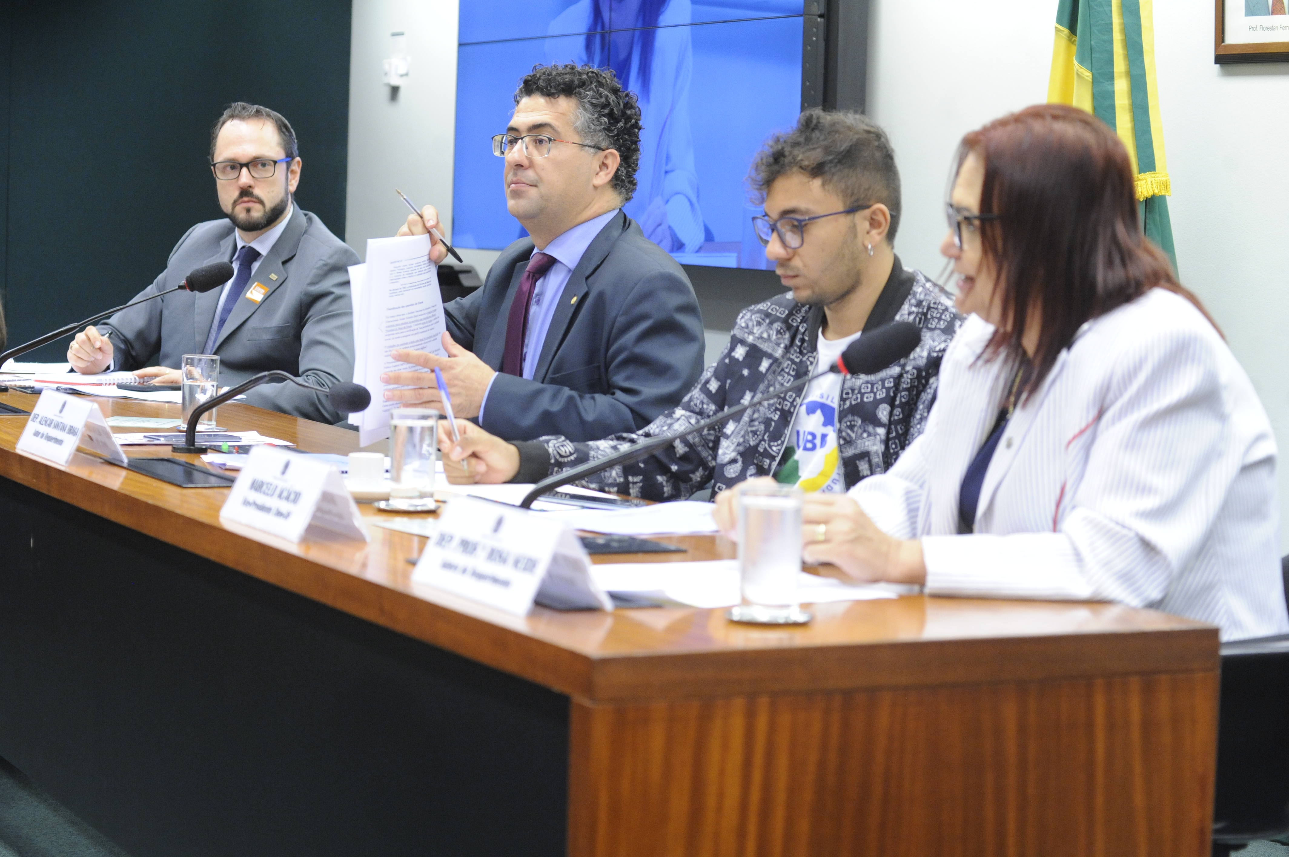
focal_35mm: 80
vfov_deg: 17.0
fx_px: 2863
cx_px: 644
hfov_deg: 25.4
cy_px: 428
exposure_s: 1/160
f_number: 6.3
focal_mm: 80
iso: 3200
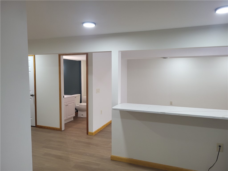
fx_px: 171
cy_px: 86
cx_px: 114
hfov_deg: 67.3
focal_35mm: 26
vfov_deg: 53.1
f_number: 1.8
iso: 250
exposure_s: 1/120
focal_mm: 5.4
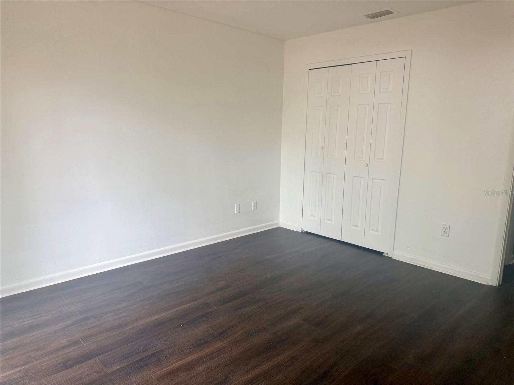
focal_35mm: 24
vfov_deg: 56.8
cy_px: 192
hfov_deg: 71.6
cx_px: 257
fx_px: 356
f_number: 1.78
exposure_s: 1/60
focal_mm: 6.76
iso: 160
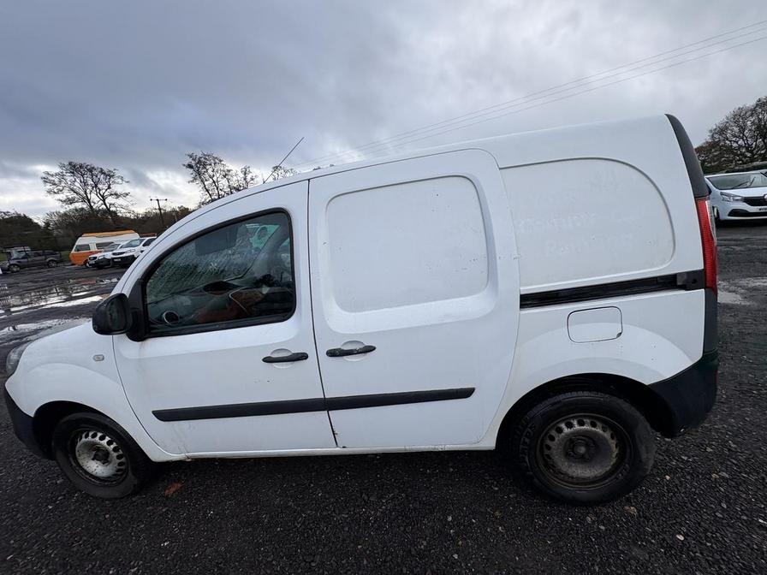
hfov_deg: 102.1
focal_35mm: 14
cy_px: 288
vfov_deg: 85.7
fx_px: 310
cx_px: 384
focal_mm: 2.22
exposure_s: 1/565
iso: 40
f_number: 2.2
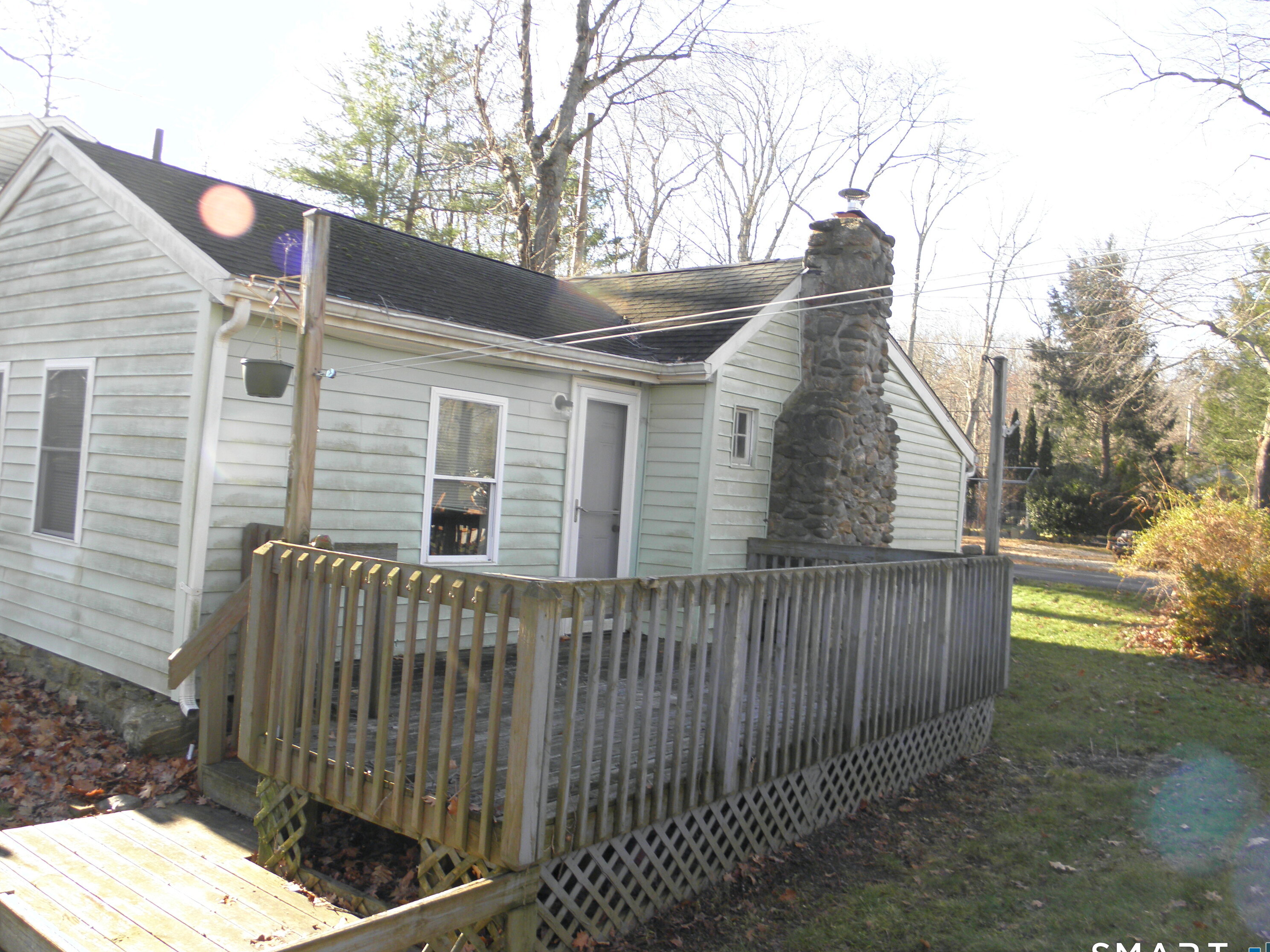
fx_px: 1064
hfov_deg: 61.7
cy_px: 484
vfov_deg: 48.2
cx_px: 629
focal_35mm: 29
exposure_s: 1/100
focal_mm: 5
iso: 100
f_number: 3.5
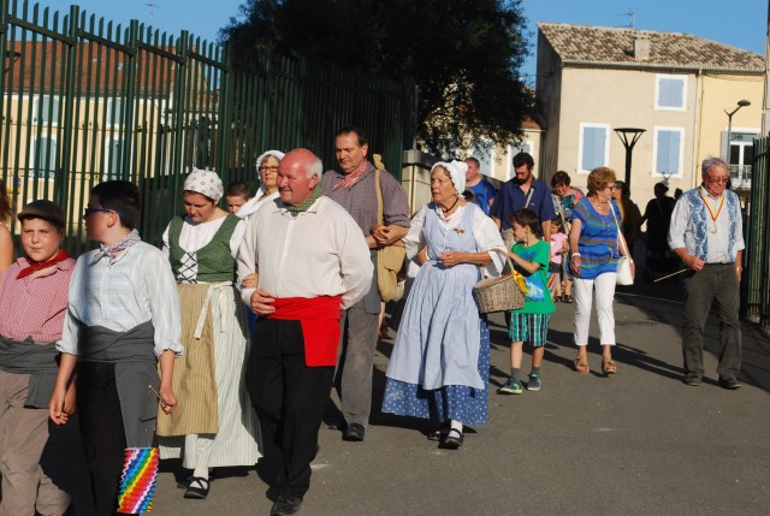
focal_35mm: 75
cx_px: 385
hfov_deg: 26.9
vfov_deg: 18.2
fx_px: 1607
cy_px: 258
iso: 200
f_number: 10
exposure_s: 1/400
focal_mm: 50
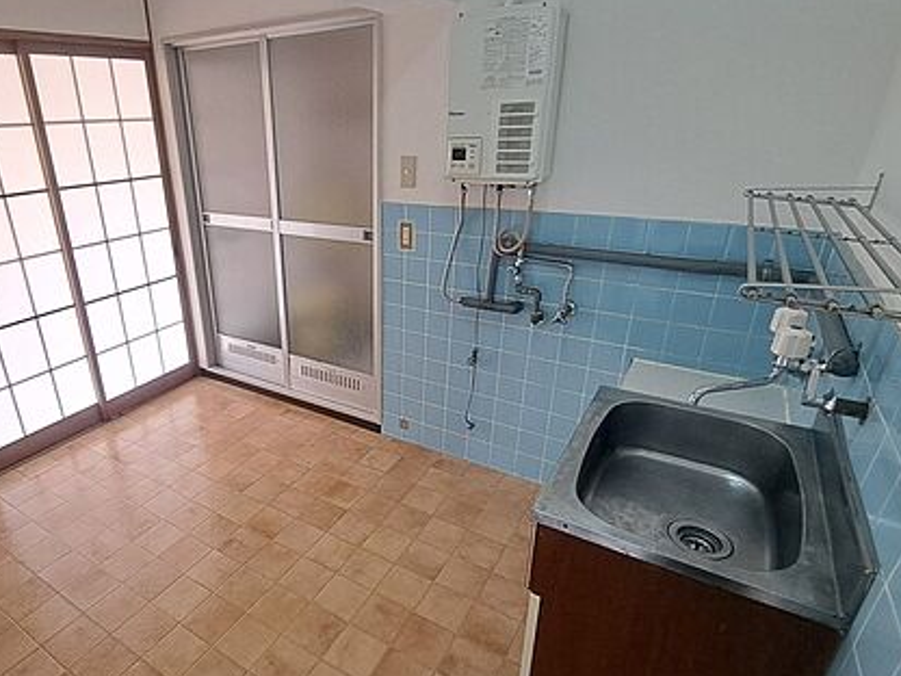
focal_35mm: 20
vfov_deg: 65.9
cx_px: 331
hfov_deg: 80.1
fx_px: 521
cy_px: 355
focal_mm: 1.74
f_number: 2.2
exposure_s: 1/50
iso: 50
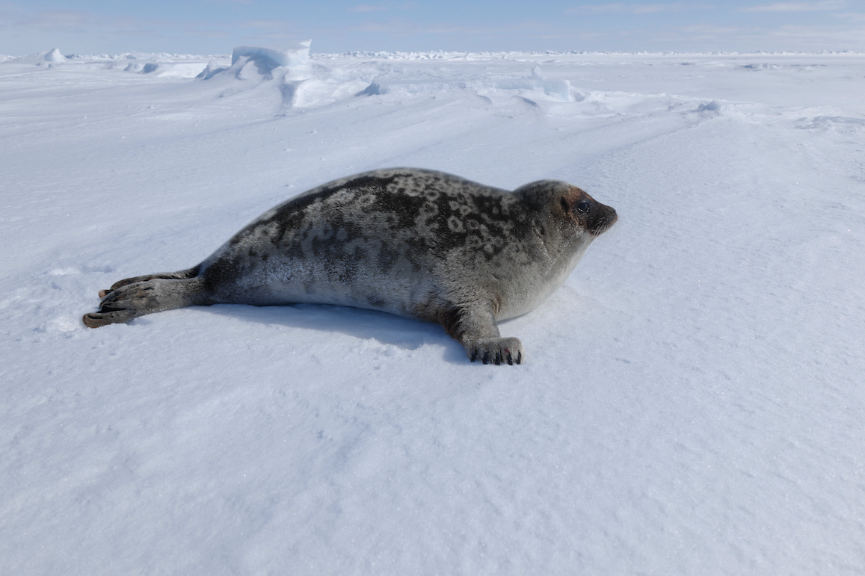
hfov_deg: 65.5
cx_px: 425
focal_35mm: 28
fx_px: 673
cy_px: 285
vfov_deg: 46.4
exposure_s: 1/1600
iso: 100
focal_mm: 18
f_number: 5
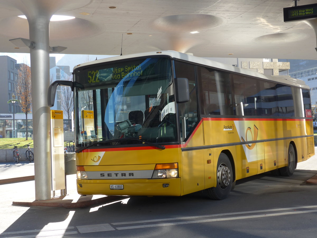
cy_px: 119
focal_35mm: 55
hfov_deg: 34.9
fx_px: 504
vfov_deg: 26.6
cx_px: 158
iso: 80
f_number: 3.4
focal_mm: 11.3
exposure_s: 1/250
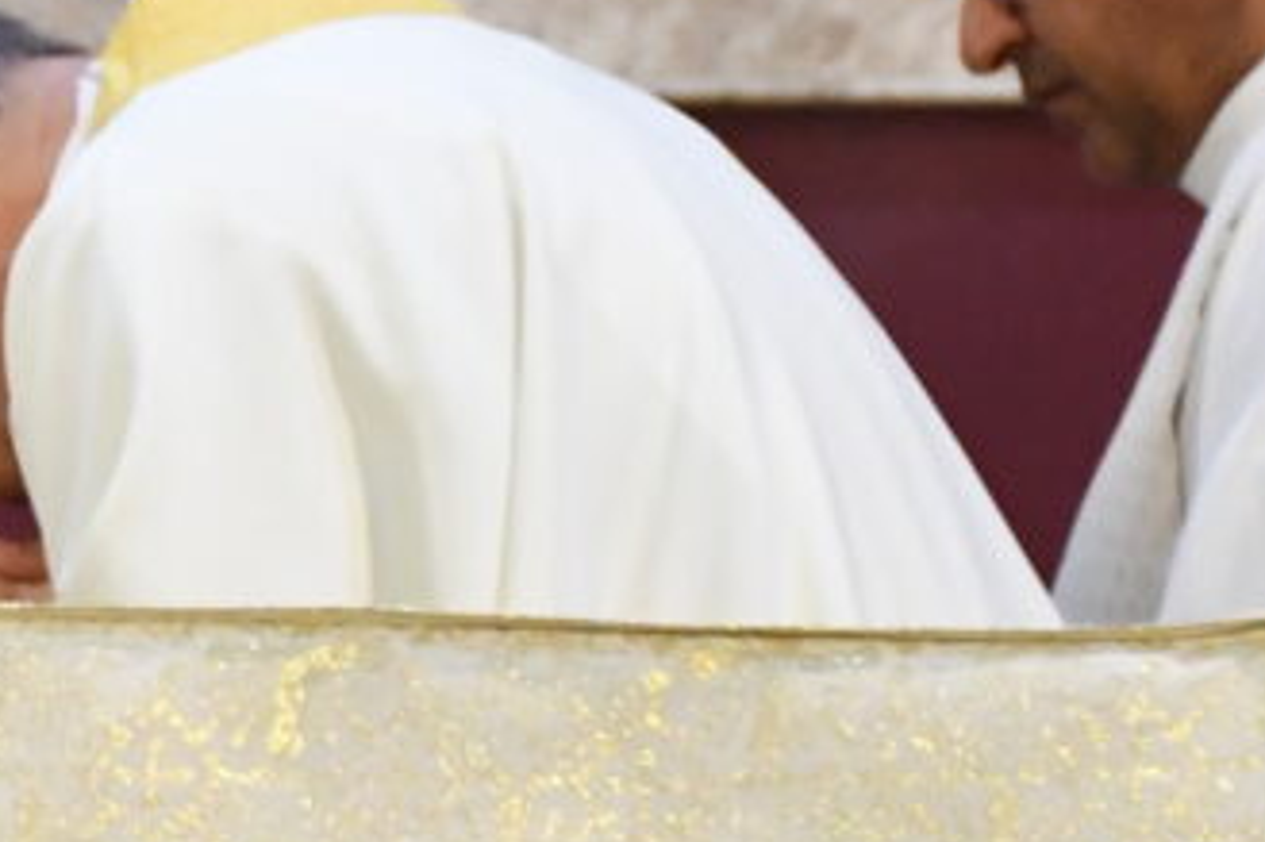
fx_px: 15979
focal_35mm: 455
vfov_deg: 3.0
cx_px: -1565
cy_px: 527
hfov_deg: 4.4
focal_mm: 52
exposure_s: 1/125
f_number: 4.8
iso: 2500
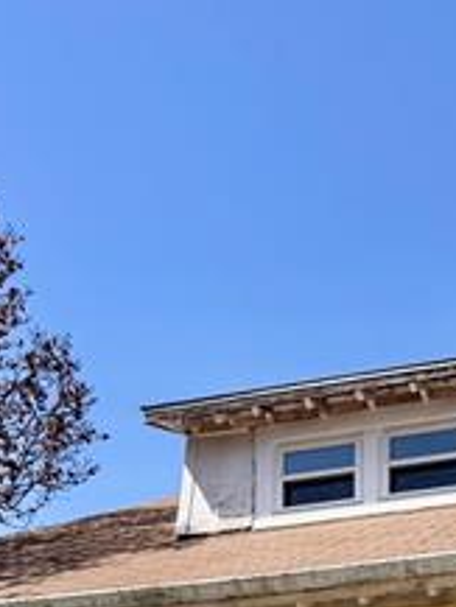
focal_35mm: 85
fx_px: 1491
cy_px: 979
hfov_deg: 16.6
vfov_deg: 19.3
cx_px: 565
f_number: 1.78
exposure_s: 1/3413
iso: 80
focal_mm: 6.76
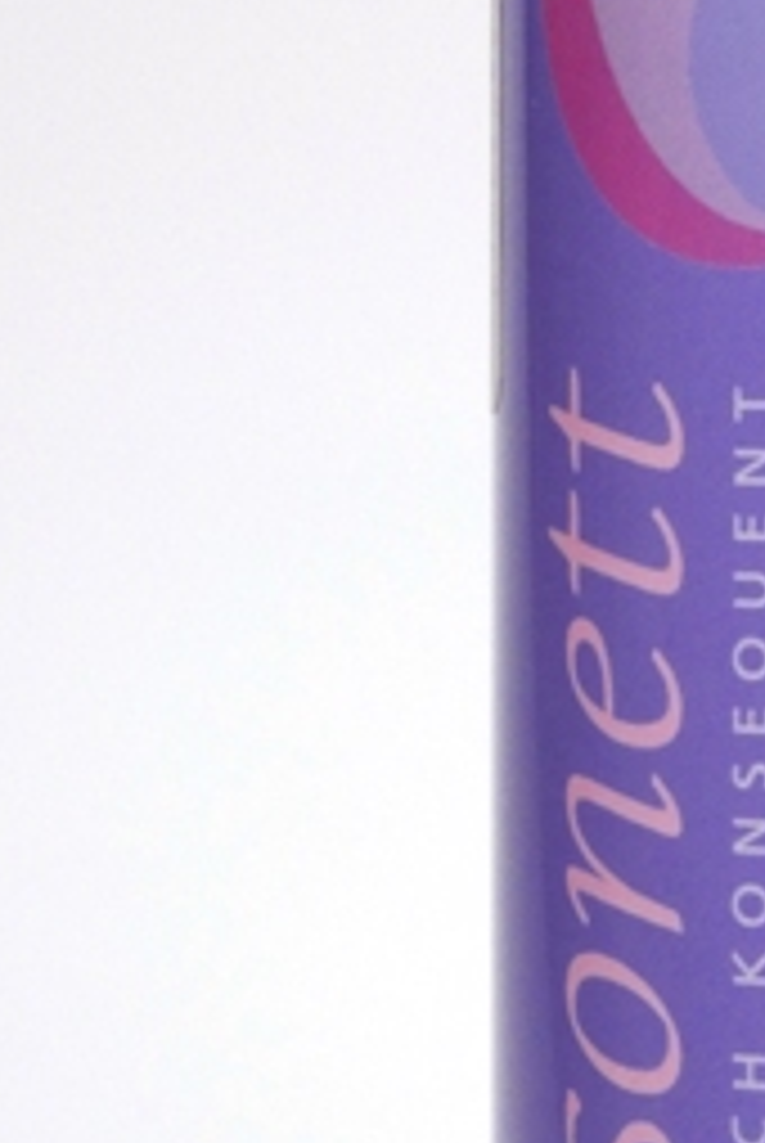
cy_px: 342
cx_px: 970
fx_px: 6516
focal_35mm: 205
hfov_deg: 6.7
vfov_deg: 10.0
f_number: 16
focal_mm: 29.3
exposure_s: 1/60
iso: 1600
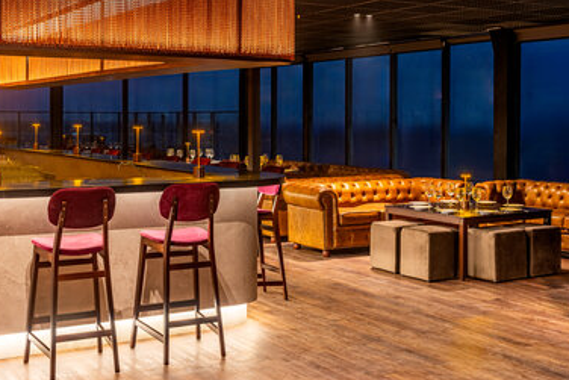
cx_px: 295
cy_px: 185
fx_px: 806
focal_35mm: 51
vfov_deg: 26.5
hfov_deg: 38.9
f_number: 9
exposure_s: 1/6
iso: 500
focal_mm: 48
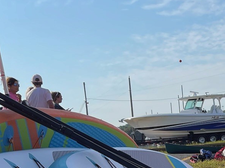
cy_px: 185
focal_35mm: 87
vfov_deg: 16.4
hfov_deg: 21.1
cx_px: 262
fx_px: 565
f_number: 1.6
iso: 32
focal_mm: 5.1
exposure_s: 1/4049
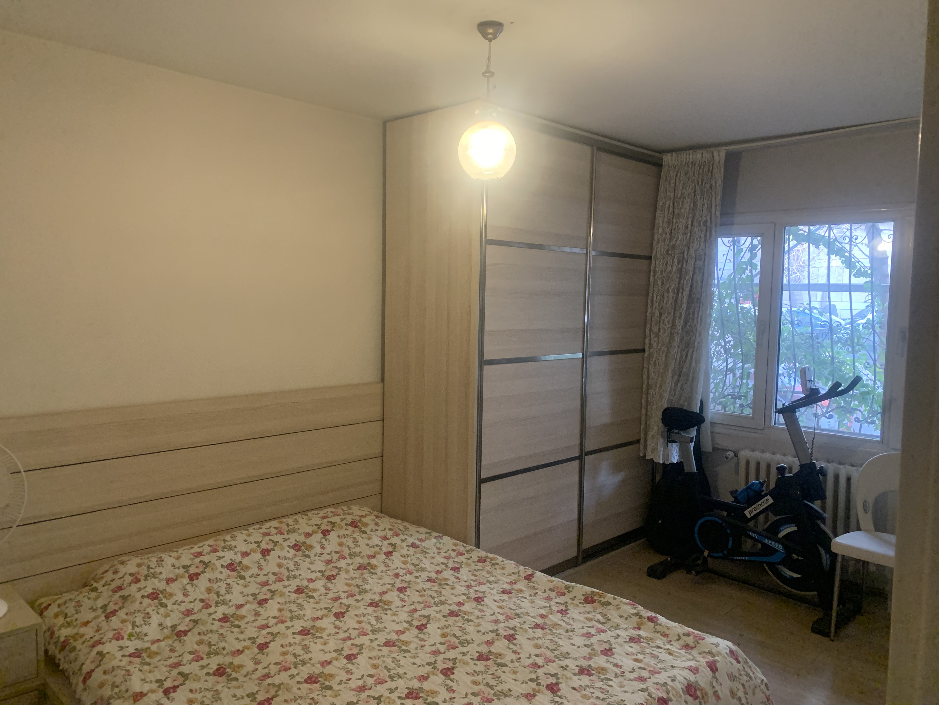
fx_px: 705
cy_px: 352
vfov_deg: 53.1
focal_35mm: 26
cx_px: 470
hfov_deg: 67.3
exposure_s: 1/50
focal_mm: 4.25
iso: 400
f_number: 1.8
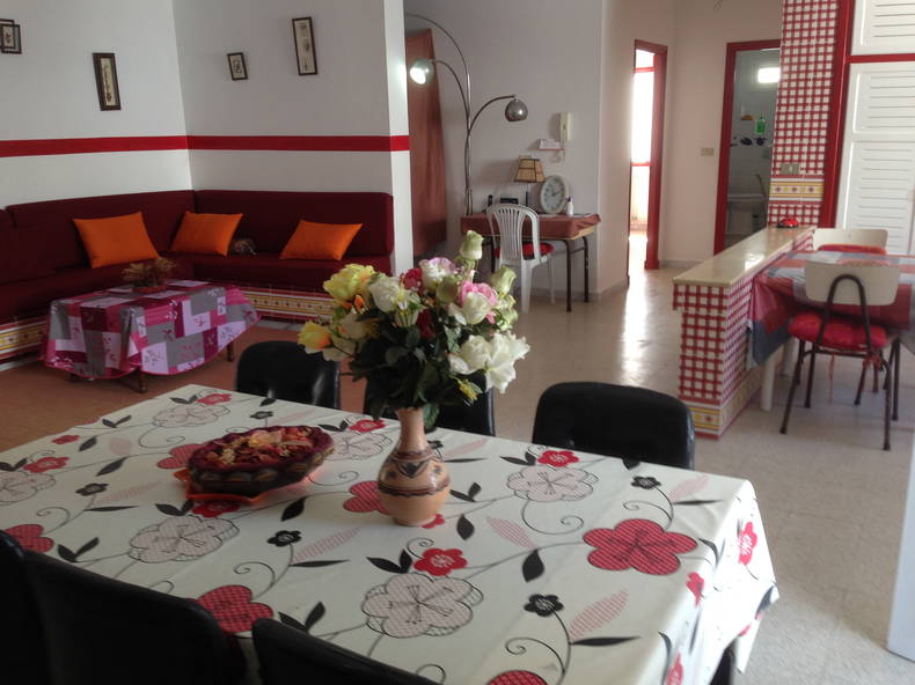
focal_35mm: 33
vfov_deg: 42.9
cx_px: 458
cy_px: 342
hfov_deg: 55.4
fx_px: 872
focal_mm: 4.12
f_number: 2.4
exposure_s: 1/30
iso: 50
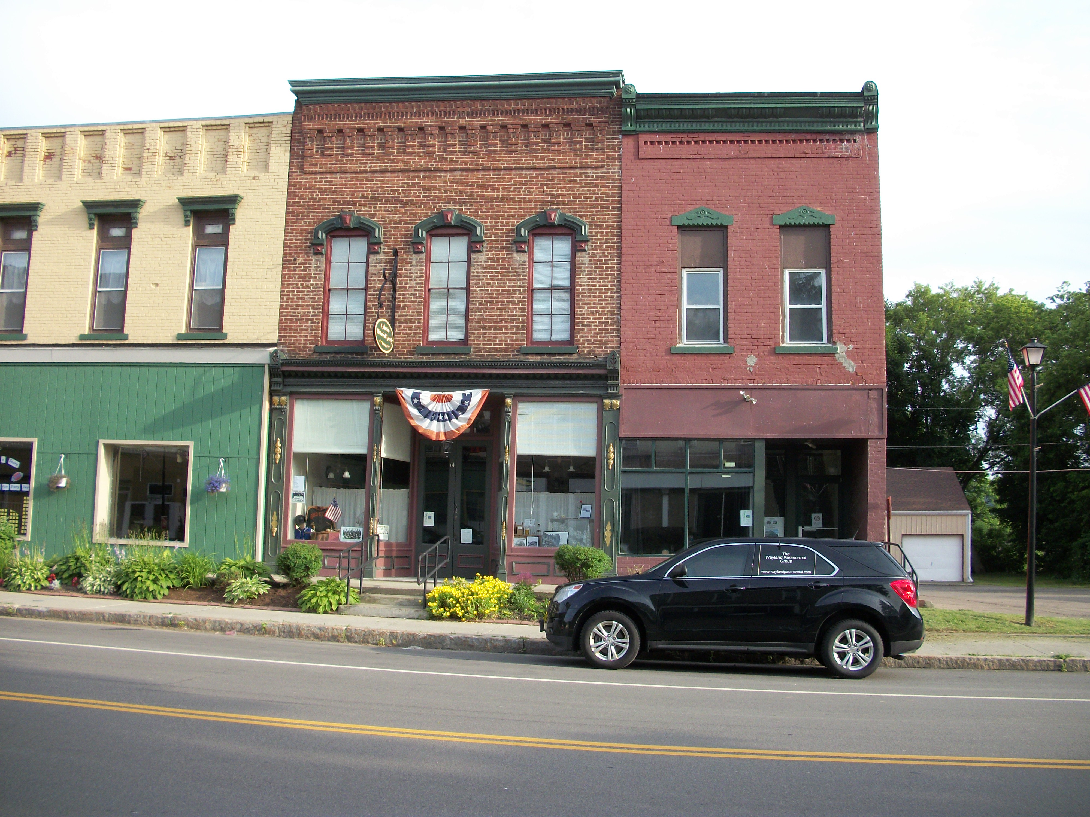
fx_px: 1102
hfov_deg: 52.6
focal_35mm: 35
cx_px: 545
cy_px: 408
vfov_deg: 40.7
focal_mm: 6.3
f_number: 3.1
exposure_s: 1/320
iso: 80
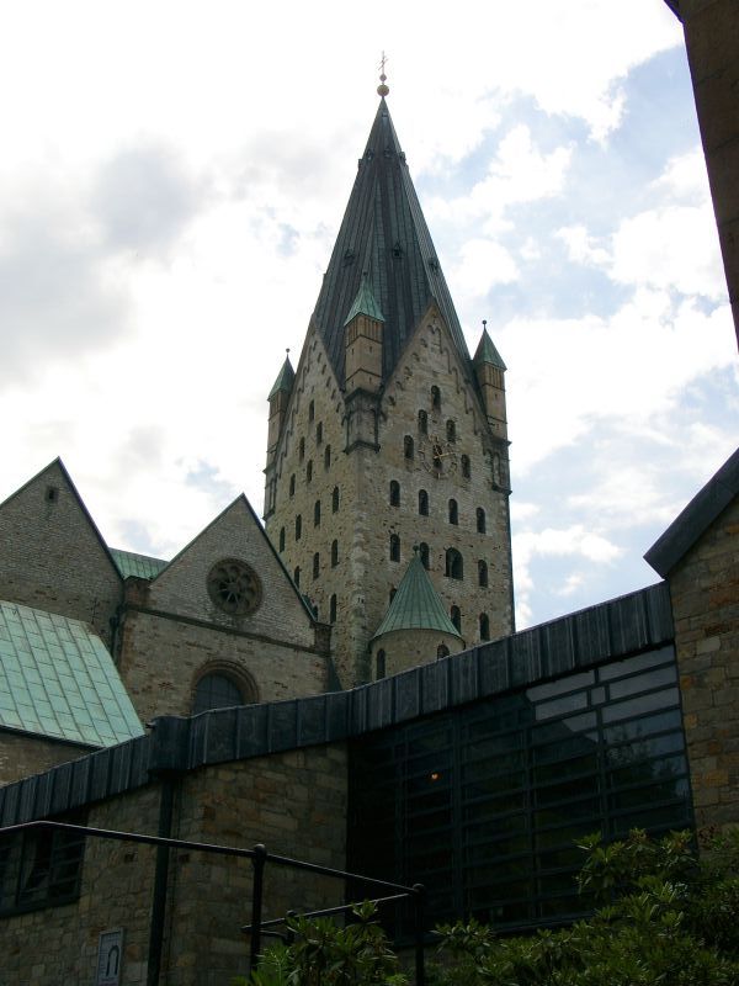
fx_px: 1196
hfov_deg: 34.3
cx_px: 370
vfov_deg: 44.8
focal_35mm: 42
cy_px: 493
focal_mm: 8.82
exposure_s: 1/660
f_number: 5.6
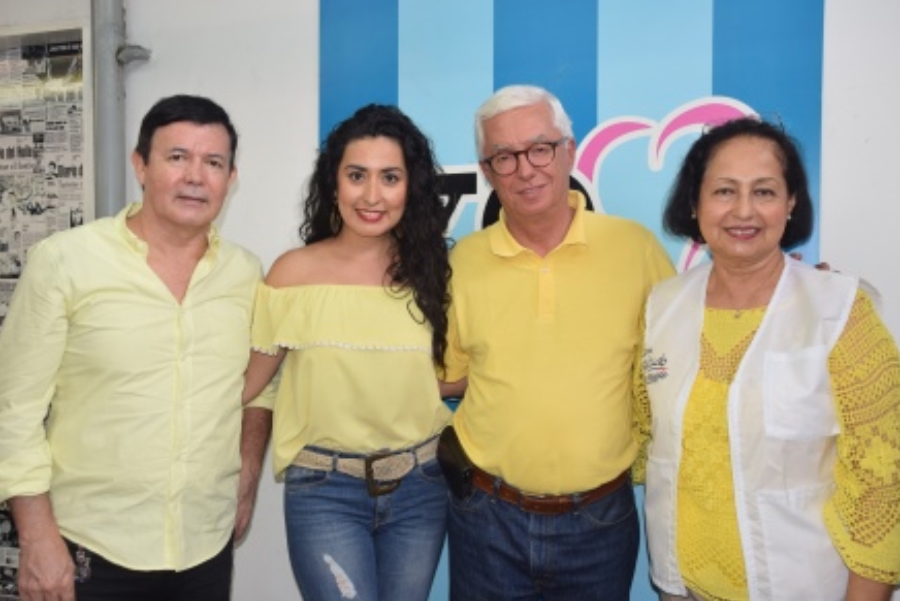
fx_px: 925
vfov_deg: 36.0
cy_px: 296
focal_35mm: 37
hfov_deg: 51.9
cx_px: 460
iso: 400
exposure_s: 1/80
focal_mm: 24
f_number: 6.3
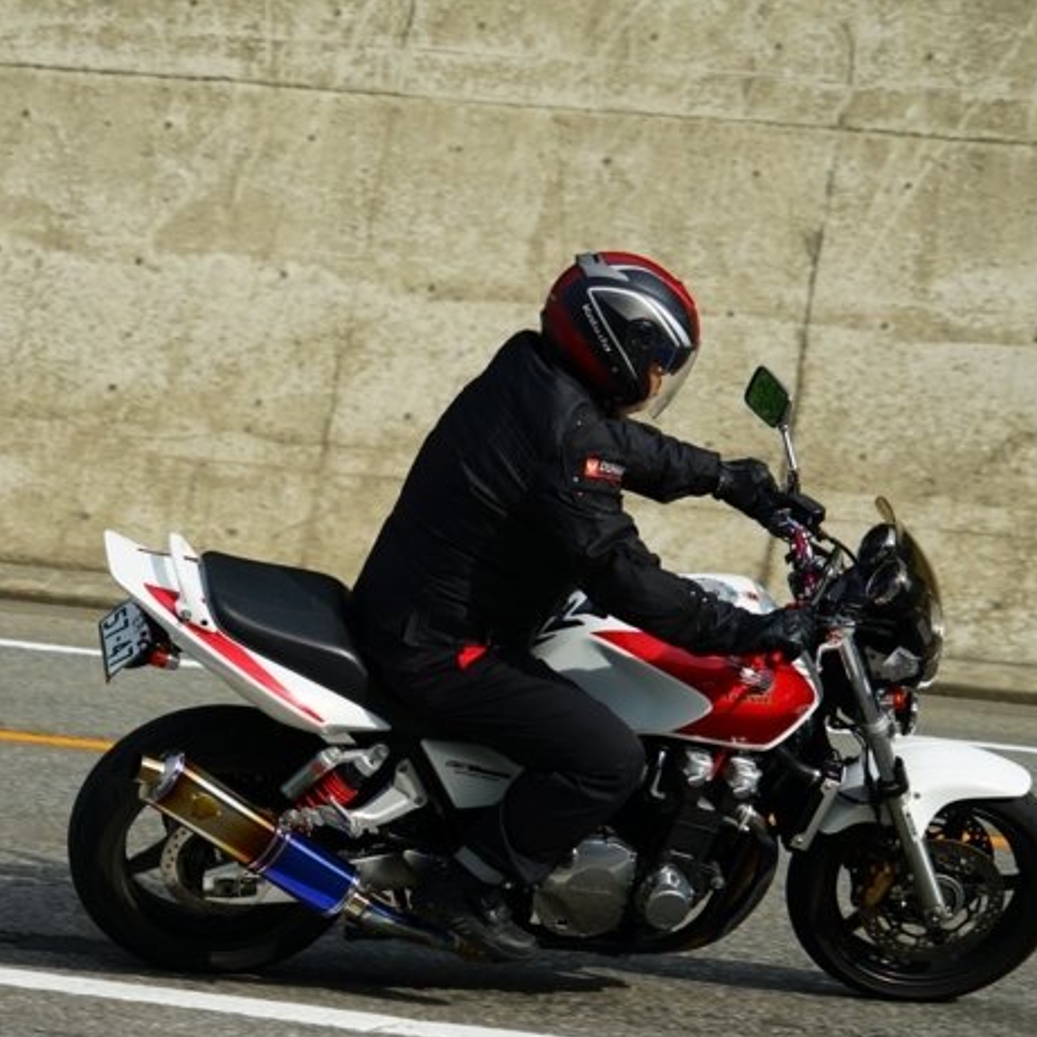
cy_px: 526
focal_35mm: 149
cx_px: 391
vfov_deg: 11.7
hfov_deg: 11.7
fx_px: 5050
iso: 250
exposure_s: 1/1000
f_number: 5.6
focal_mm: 101
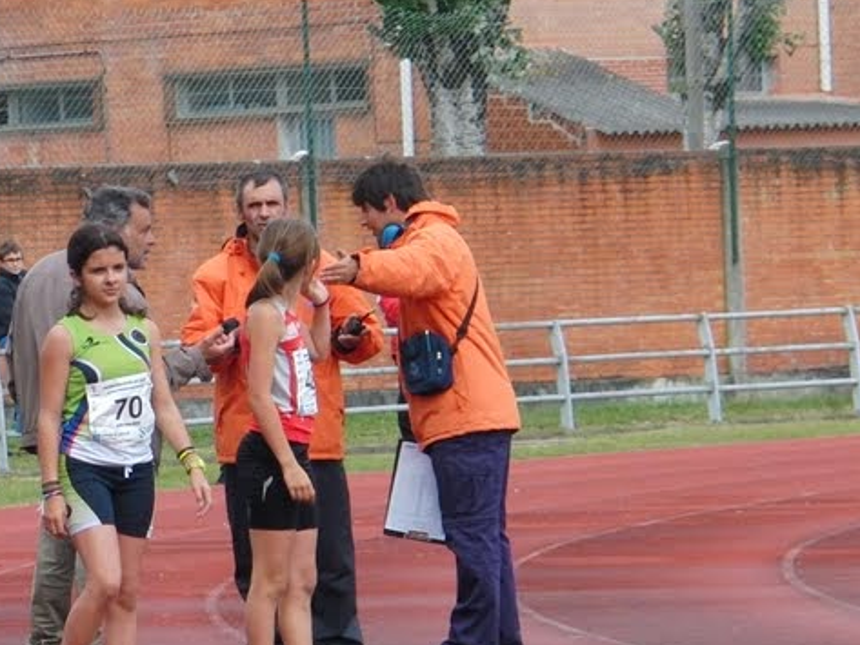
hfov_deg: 6.0
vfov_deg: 4.5
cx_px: 93
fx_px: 8176
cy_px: 394
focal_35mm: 329
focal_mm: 26.9
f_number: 4.2
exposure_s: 1/400
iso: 100
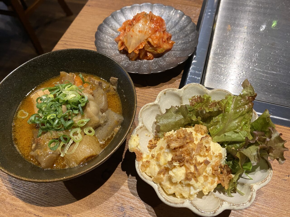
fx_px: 218
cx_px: 145
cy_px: 108
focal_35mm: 26
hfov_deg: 67.3
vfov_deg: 53.1
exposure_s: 1/60
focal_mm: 4.25
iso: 250
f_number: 1.8
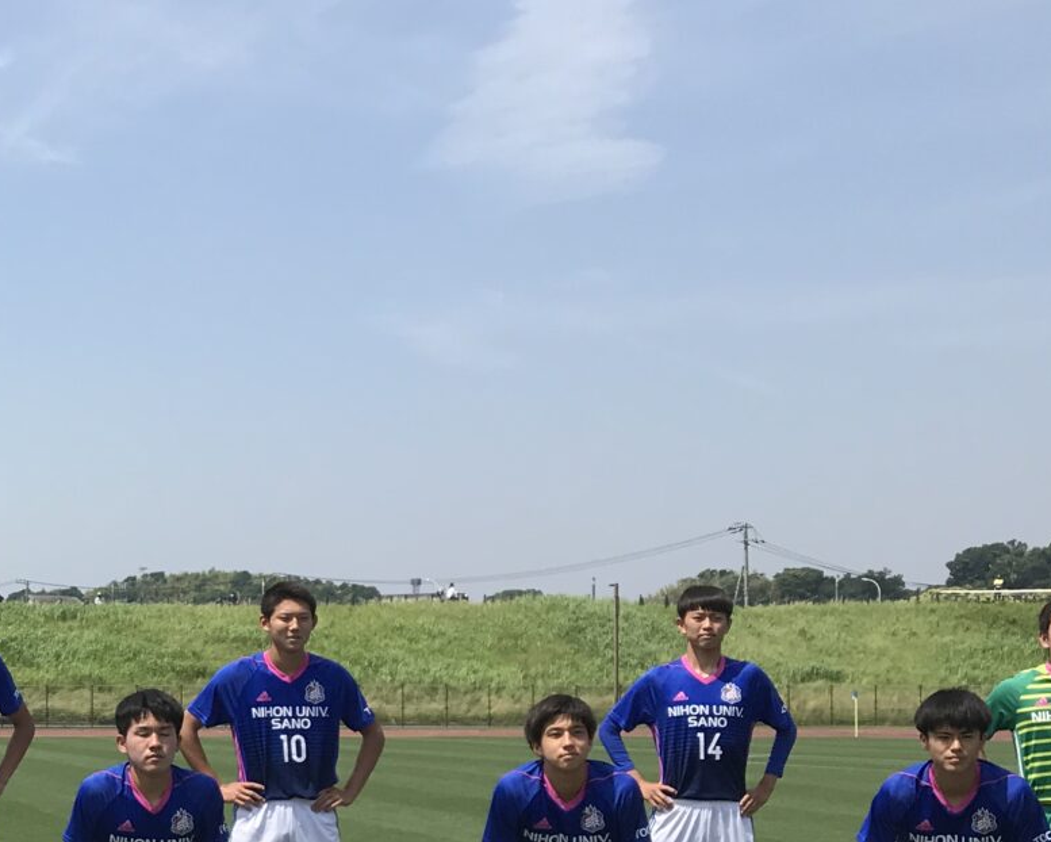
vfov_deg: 21.0
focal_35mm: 72
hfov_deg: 25.1
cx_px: -15
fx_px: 2240
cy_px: 692
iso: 20
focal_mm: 3.99
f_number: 1.8
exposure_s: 1/2907
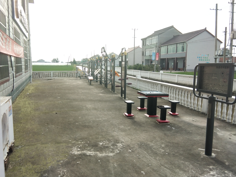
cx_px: 118
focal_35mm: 31
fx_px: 211
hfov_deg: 58.4
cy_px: 88
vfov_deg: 45.4
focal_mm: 3.69
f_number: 2.2
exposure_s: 1/554
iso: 50
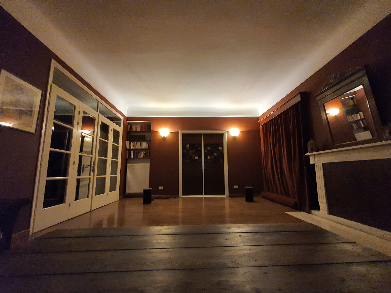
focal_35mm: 13
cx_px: 196
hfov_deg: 106.2
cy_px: 146
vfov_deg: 89.9
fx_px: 147
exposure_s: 1/20
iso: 640
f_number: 2.2
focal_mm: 1.8
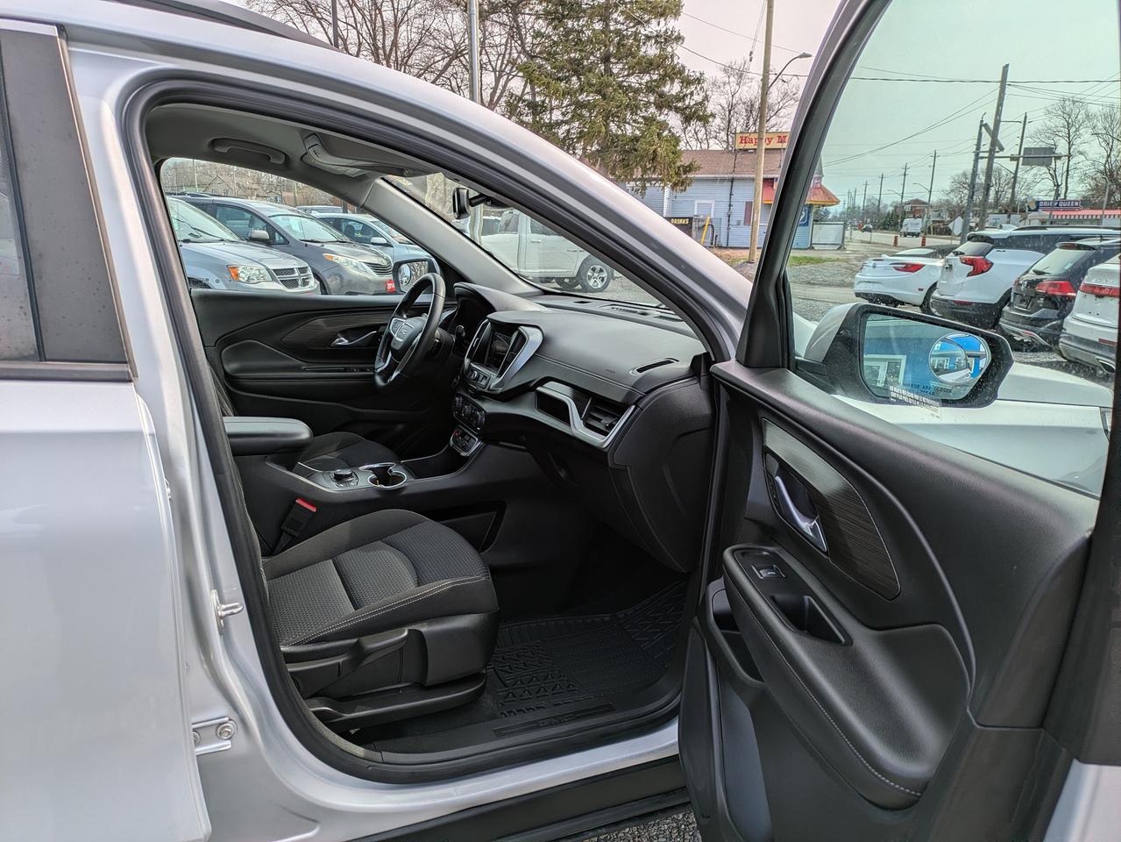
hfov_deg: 69.4
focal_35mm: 25
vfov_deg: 54.9
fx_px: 810
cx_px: 560
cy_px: 421
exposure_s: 1/2370
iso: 42
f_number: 1.89
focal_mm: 5.43
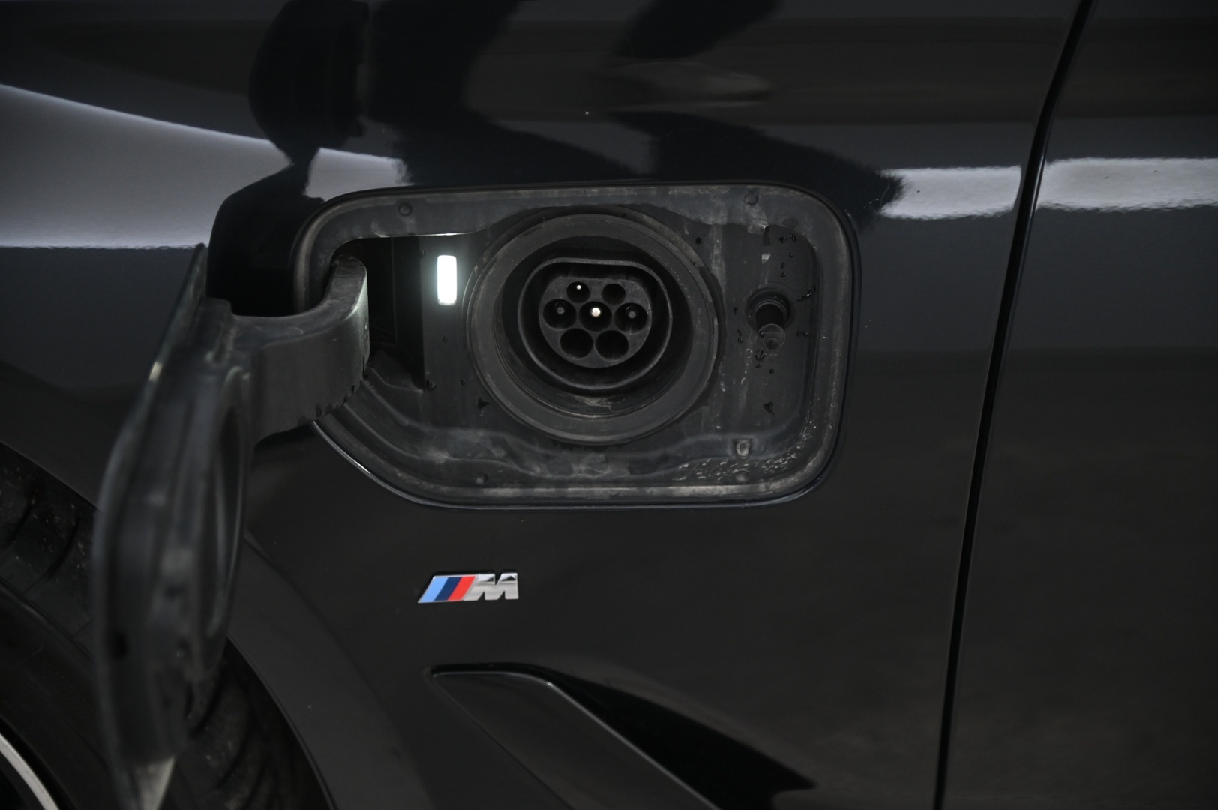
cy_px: 405
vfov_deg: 20.6
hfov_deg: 30.5
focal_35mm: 66
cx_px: 609
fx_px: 2231
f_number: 4
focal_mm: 66
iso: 2000
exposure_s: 1/30
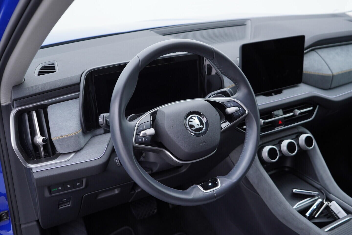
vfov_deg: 36.9
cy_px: 118
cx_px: 176
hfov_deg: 53.1
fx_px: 352
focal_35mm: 36
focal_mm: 24
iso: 125
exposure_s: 1/40
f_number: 2.8
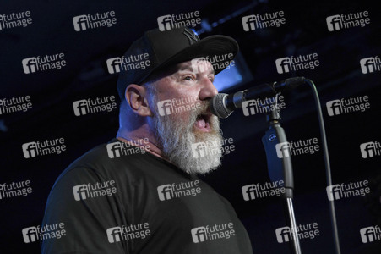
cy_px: 127
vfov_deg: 17.5
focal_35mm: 78
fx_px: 825
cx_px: 190
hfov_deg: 26.0
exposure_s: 1/125
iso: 3200
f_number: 4
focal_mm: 78
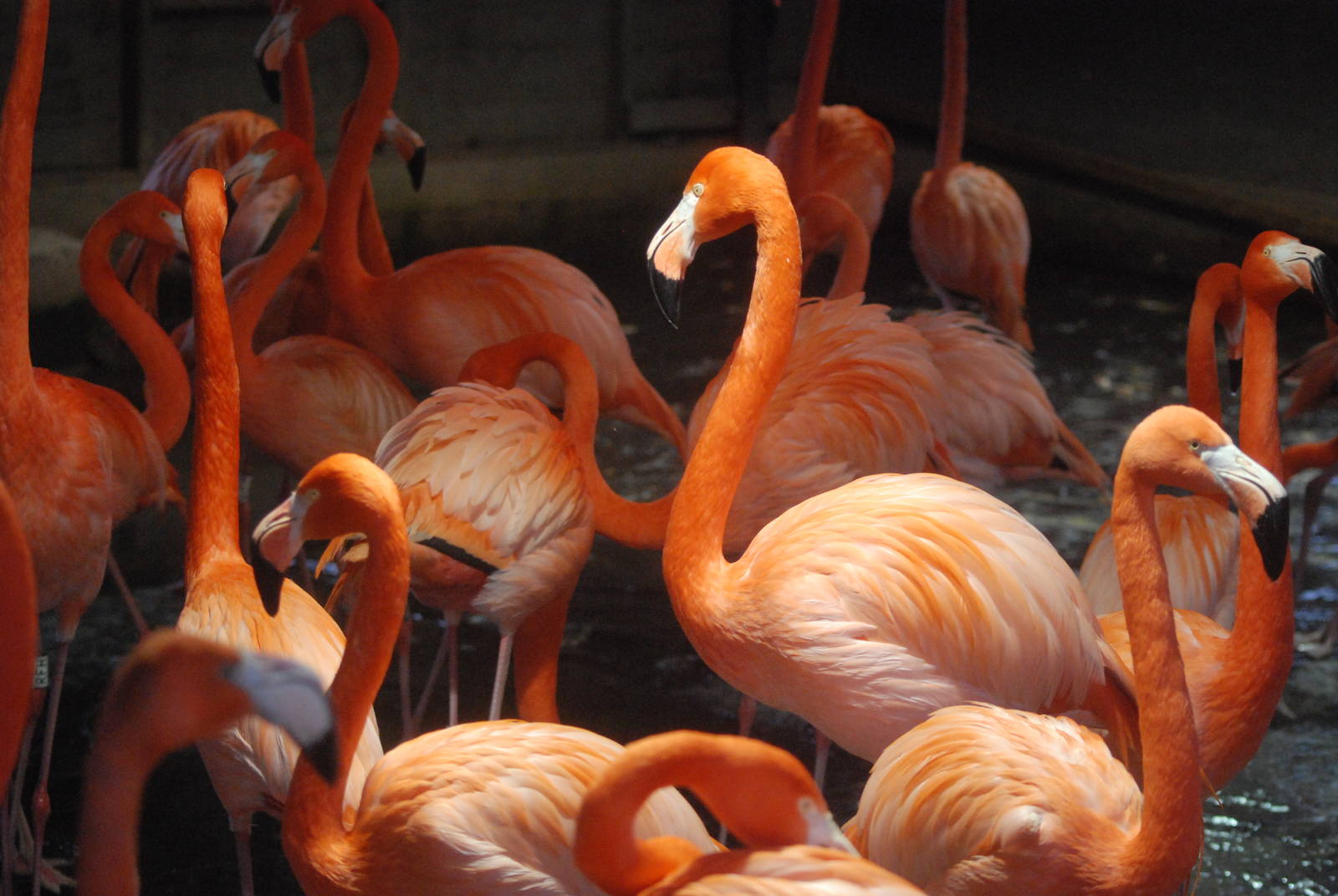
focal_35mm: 105
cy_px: 448
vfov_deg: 13.1
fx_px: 3907
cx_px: 669
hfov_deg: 19.4
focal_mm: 70
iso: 1600
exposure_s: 1/160
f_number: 4
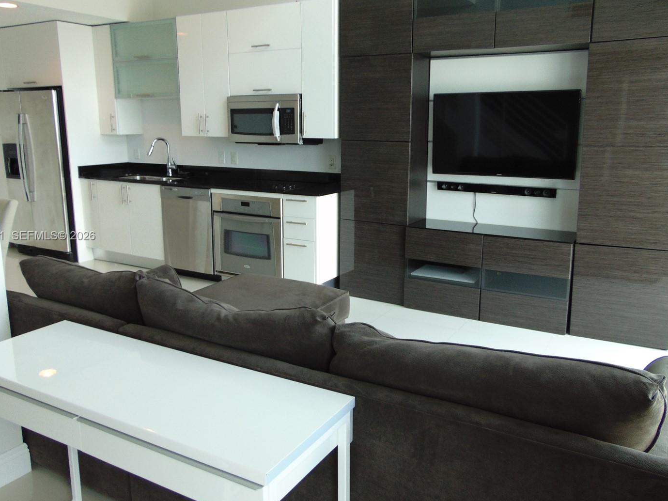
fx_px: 560
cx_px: 332
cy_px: 236
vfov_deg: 48.2
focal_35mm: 29
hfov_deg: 61.7
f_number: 3
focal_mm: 4.5
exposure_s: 1/50
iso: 80
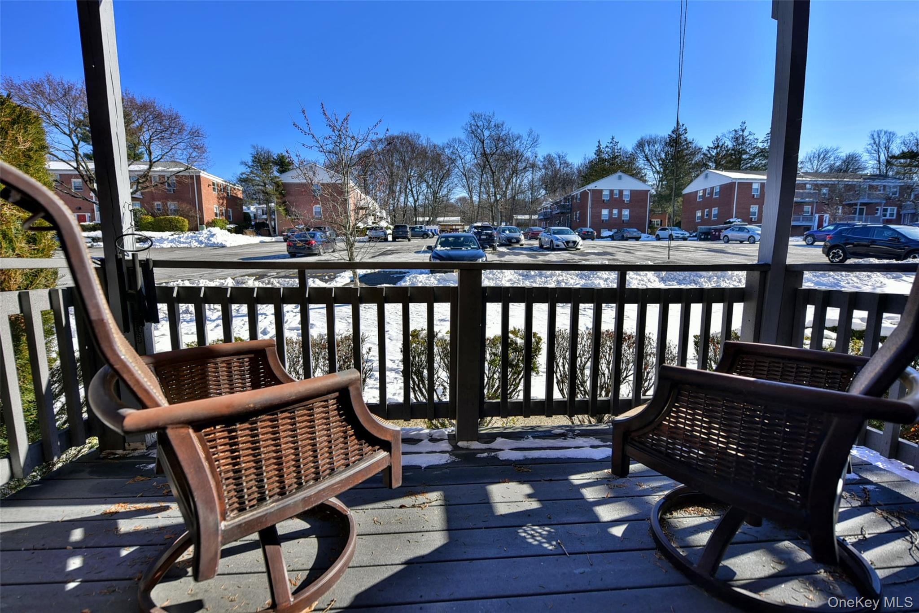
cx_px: 460
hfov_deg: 100.4
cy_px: 306
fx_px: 383
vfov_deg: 77.3
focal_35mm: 15
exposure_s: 1/1250
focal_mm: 15
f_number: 3.5
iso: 100
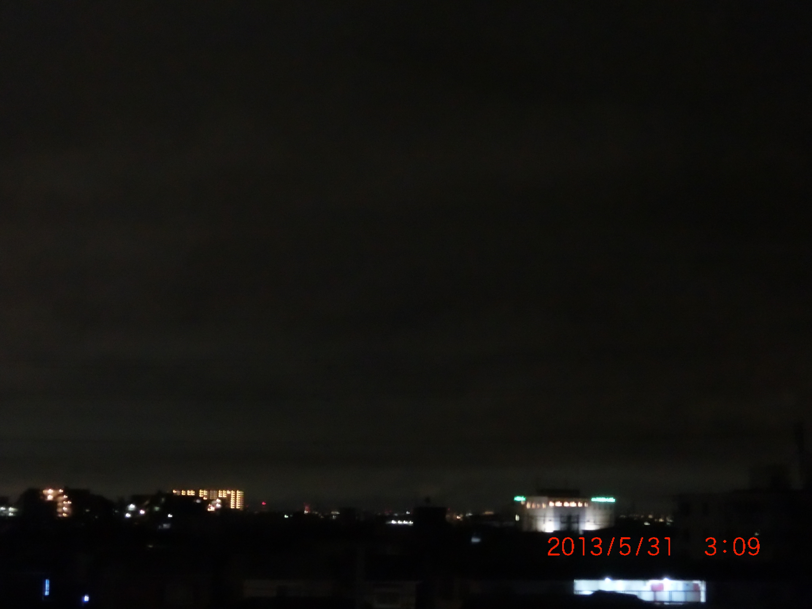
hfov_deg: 30.7
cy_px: 304
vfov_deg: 23.3
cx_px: 406
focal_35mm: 63
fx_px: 1478
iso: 3200
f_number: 4.6
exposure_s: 1/8
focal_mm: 11.17
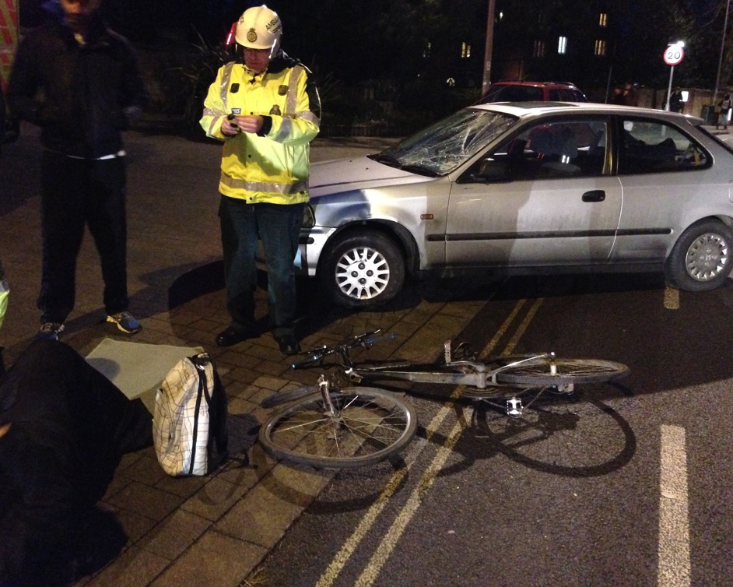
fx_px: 759
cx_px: 342
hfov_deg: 51.5
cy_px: 289
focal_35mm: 35
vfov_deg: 42.2
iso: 800
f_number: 2.4
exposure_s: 1/15
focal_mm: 4.12
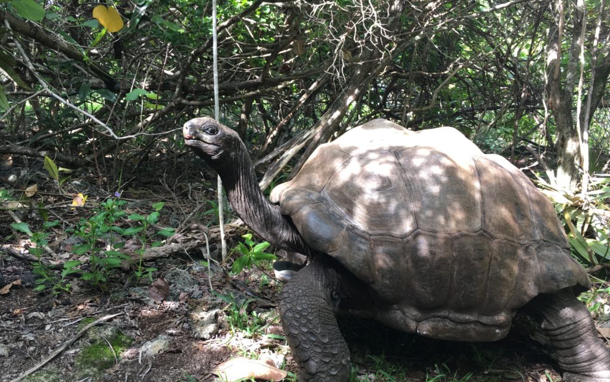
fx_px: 516
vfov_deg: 40.6
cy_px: 208
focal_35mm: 31
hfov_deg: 61.2
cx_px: 306
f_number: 2.2
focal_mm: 4.15
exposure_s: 1/100
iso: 40
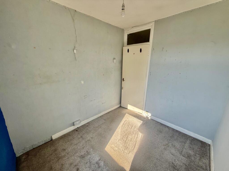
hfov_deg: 102.1
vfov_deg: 85.7
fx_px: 93
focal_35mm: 14
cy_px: 86
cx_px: 114
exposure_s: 1/304
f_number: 2.2
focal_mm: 2.22
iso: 64
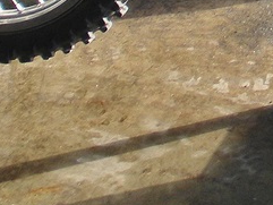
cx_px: 485
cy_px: -262
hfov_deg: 9.8
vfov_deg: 7.4
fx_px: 1507
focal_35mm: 191
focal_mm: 6.3
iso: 68
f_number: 3.5
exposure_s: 1/57.3
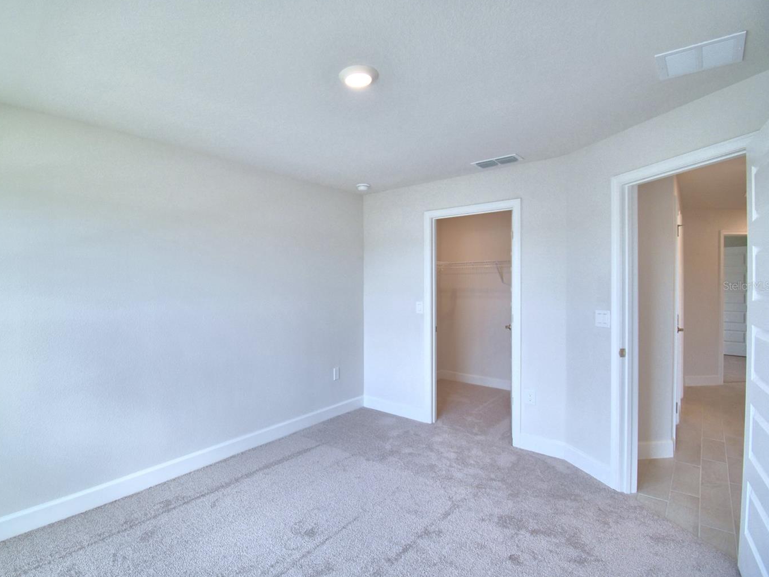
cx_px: 320
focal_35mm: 17
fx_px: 378
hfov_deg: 90.2
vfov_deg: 74.7
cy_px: 286
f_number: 4.5
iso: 200
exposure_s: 1/160
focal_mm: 10
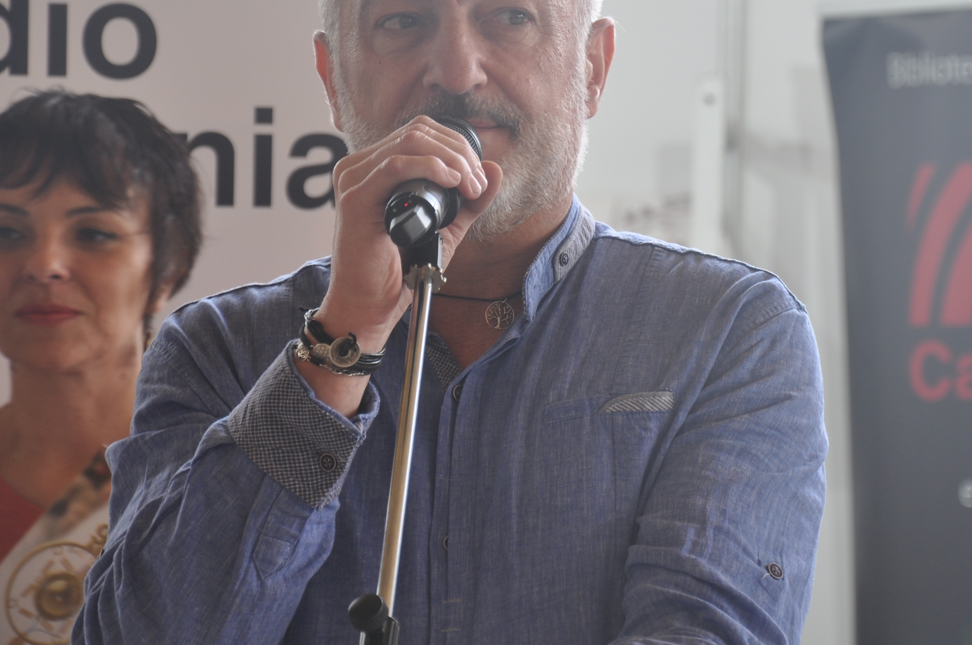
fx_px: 6222
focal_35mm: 231
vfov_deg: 5.9
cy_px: 229
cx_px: 681
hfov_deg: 8.9
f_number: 5.6
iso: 200
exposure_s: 1/20
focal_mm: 105
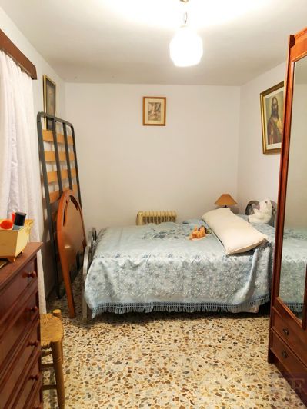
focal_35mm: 28
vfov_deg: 63.4
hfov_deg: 49.7
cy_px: 204
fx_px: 331
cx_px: 154
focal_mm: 3.99
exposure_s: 1/11
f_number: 1.8
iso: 100
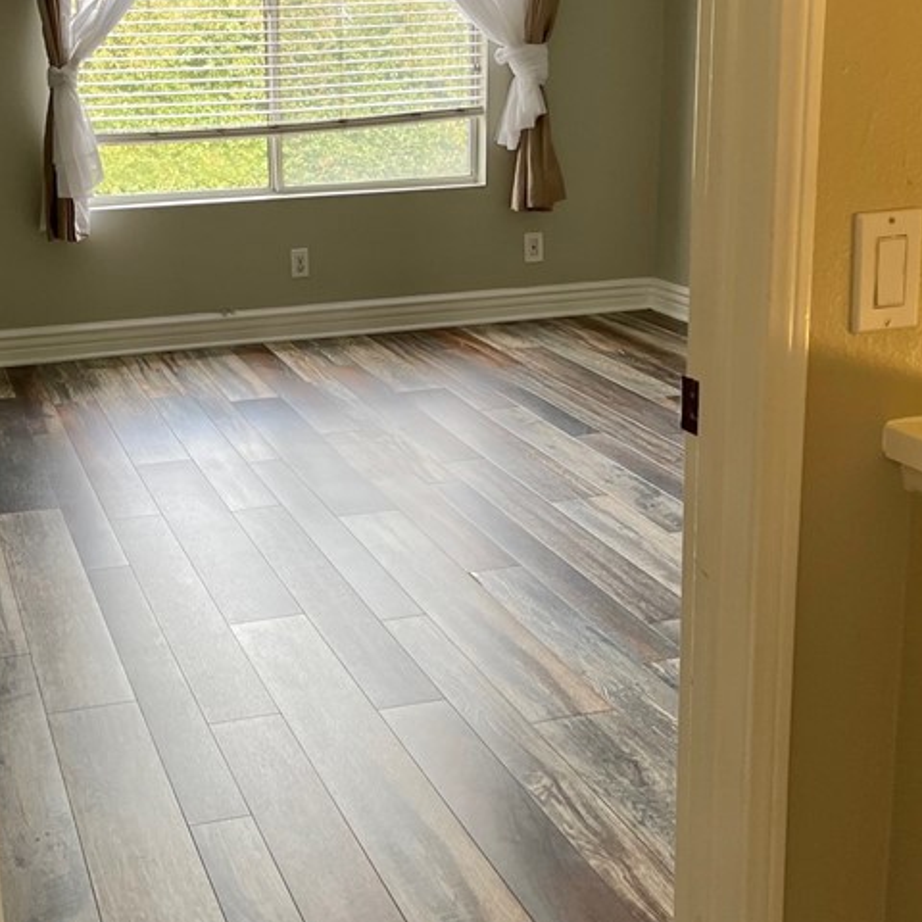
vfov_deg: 34.5
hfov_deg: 34.3
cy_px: 336
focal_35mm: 49
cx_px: 292
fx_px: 1477
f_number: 1.6
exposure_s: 1/120
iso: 125
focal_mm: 5.1
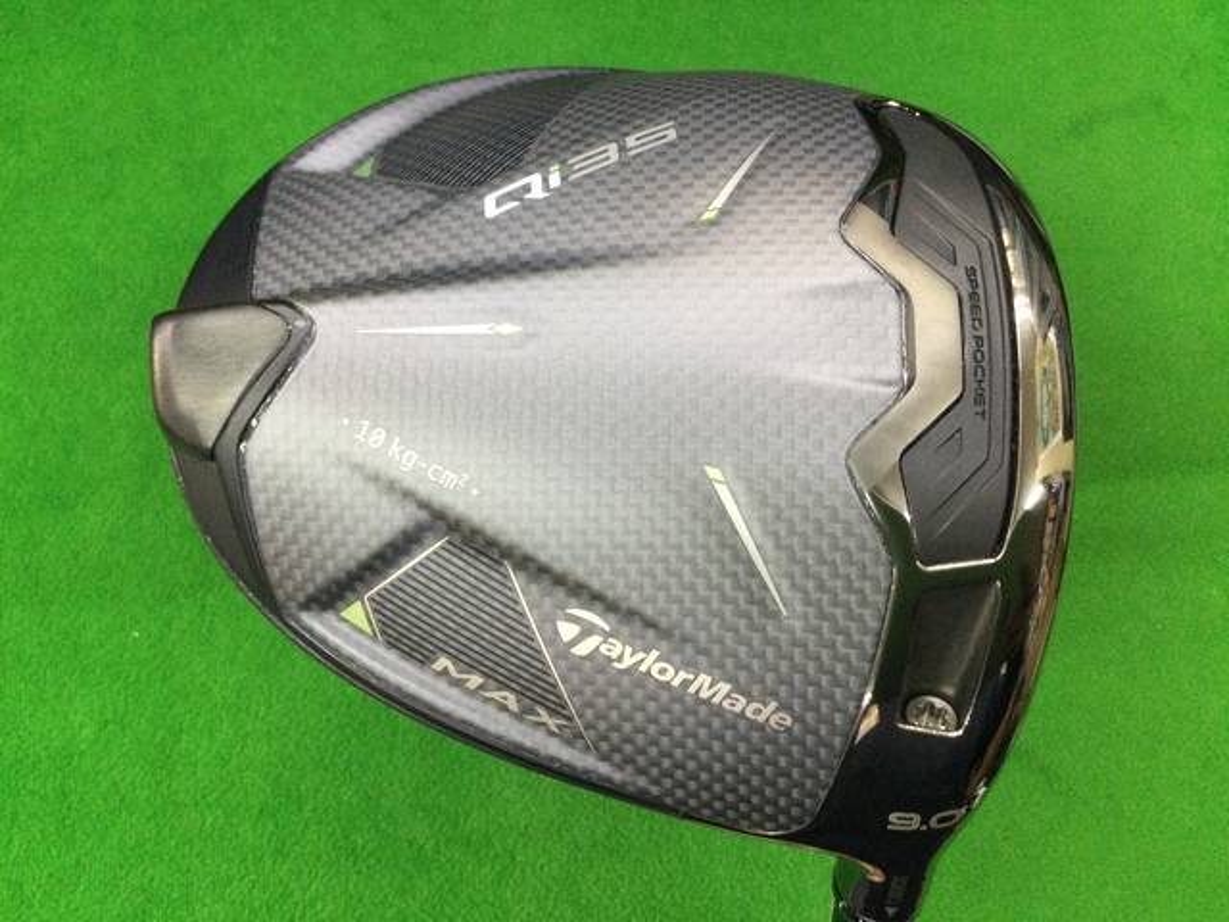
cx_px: 614
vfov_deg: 45.4
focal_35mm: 31
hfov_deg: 58.4
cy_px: 461
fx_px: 1101
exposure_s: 1/30
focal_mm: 3.3
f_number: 2.4
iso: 100
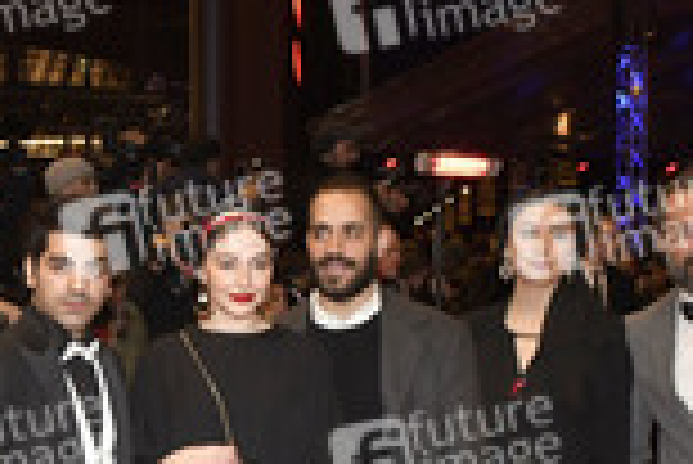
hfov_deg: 26.6
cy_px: 563
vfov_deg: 17.8
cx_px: 56
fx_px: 1407
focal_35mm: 73
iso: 1000
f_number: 6.3
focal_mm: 17
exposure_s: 1/250
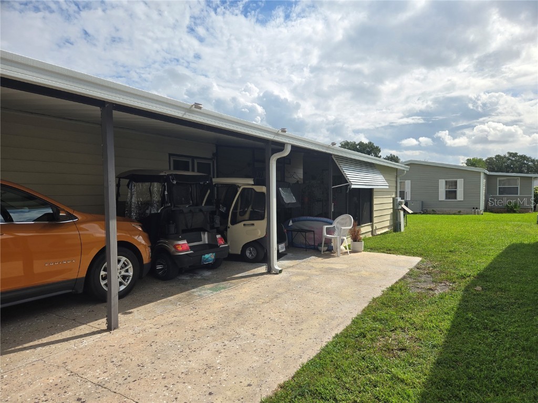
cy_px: 202
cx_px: 269
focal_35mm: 23
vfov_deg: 58.9
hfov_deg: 73.9
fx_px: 357
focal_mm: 5.4
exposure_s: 1/2450
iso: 25
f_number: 1.8
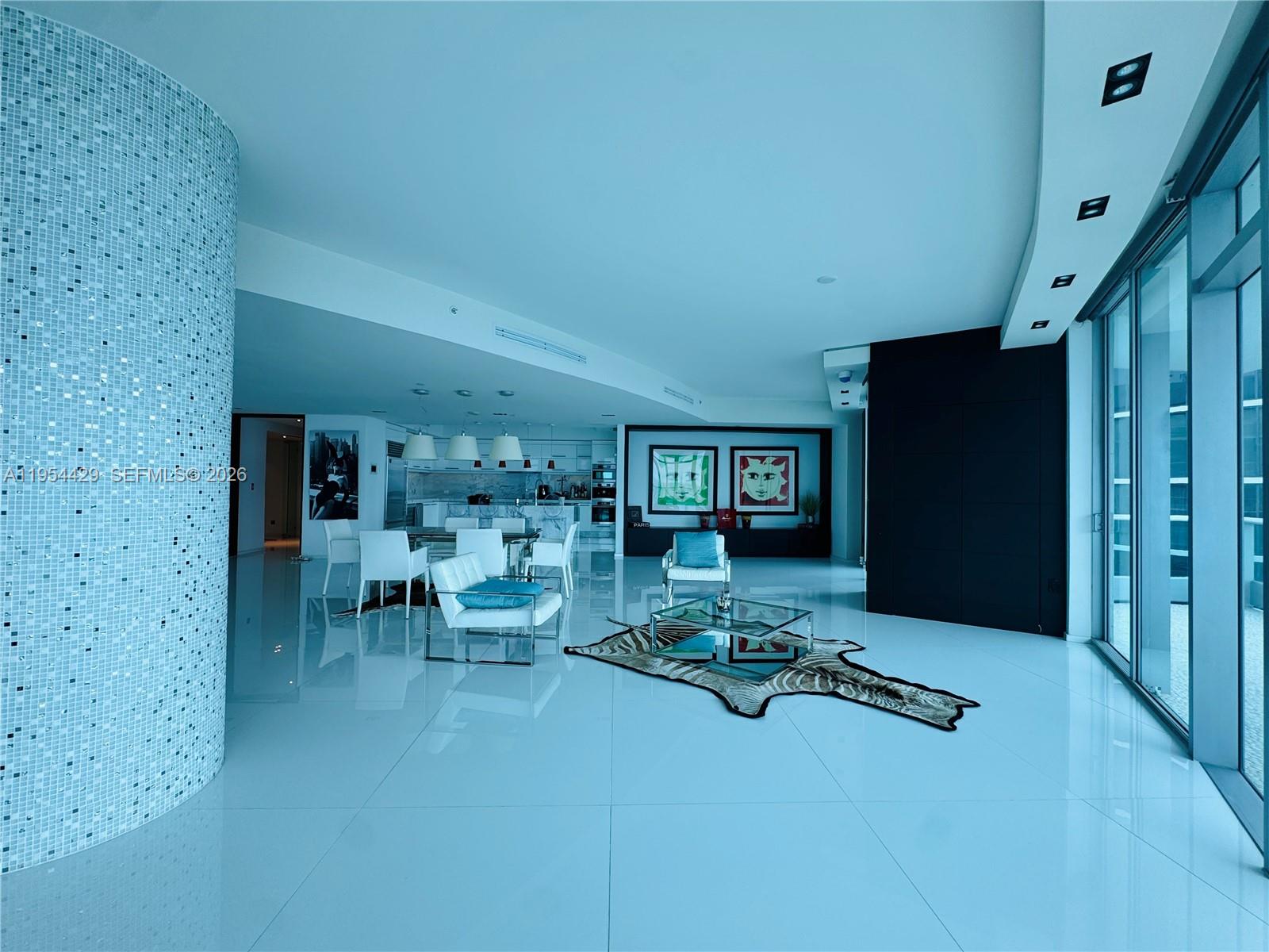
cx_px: 634
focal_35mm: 14
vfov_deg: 85.7
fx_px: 513
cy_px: 476
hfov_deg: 102.1
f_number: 2.2
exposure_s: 1/99
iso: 40
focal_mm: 2.22
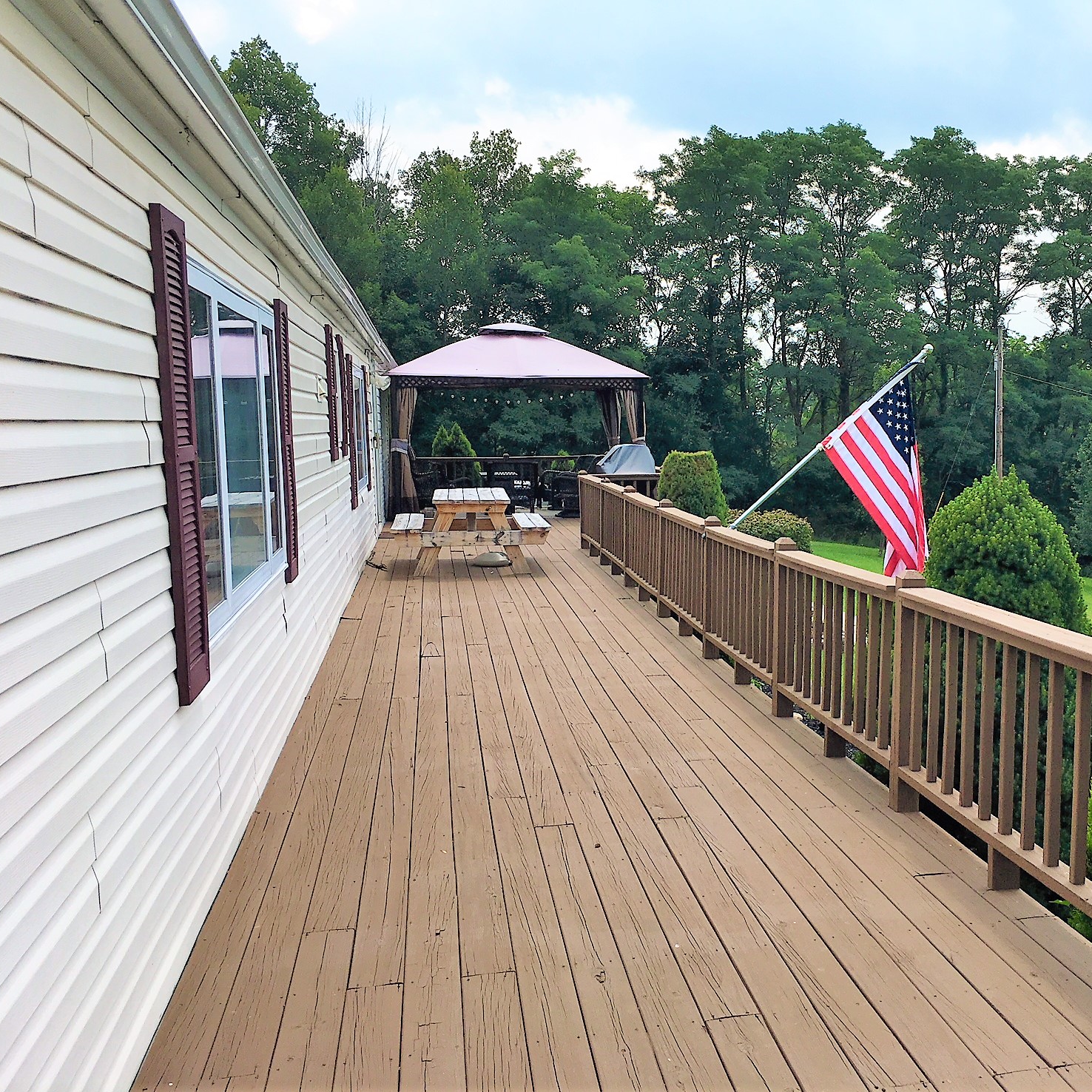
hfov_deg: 46.4
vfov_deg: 47.2
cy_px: 536
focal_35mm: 35
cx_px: 740
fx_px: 1249
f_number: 2.2
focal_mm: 4.15
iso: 25
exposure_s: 1/1832
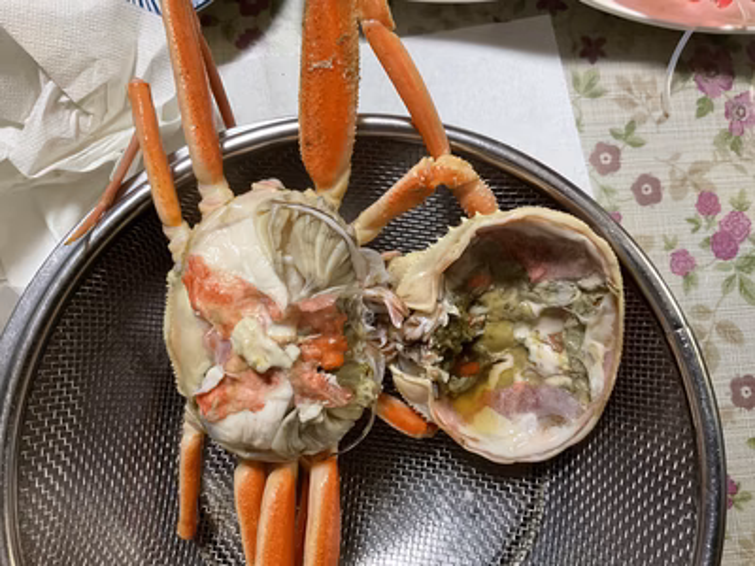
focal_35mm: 29
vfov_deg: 48.2
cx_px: 378
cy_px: 283
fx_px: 633
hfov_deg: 61.7
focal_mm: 3
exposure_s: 1/50
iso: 160
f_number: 1.8
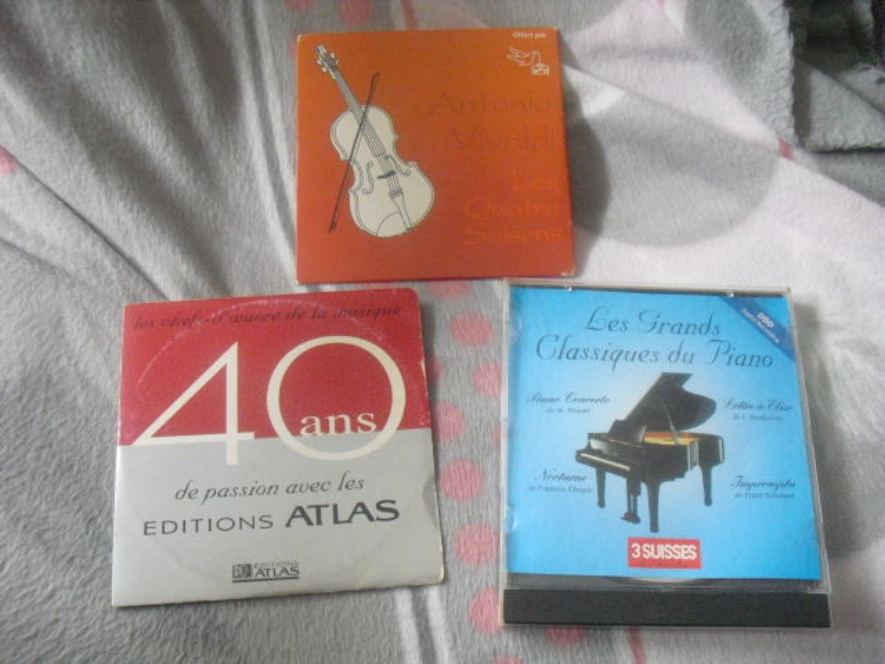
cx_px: 442
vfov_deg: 39.7
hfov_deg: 51.4
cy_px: 332
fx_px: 920
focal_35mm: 36
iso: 800
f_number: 3.1
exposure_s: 1/30
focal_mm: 6.3
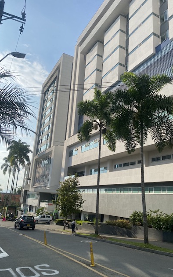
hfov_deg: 44.4
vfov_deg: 66.5
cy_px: 139
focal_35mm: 28
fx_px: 211
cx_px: 101
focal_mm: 4.25
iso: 32
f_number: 1.8
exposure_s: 1/3125
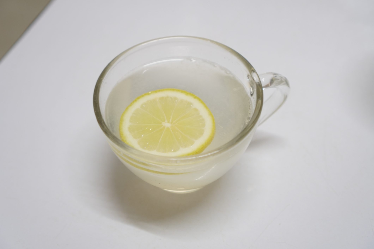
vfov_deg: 25.8
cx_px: 187
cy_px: 124
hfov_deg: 37.9
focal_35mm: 52
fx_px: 545
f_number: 3.5
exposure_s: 1/10
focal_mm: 35
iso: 400
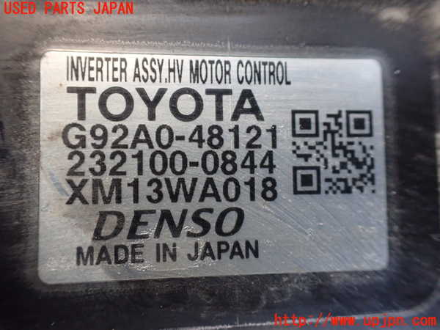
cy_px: 165
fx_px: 381
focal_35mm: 30
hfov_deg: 60.0
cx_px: 220
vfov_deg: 46.8
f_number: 2.3
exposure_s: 1/40
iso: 800
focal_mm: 5.4
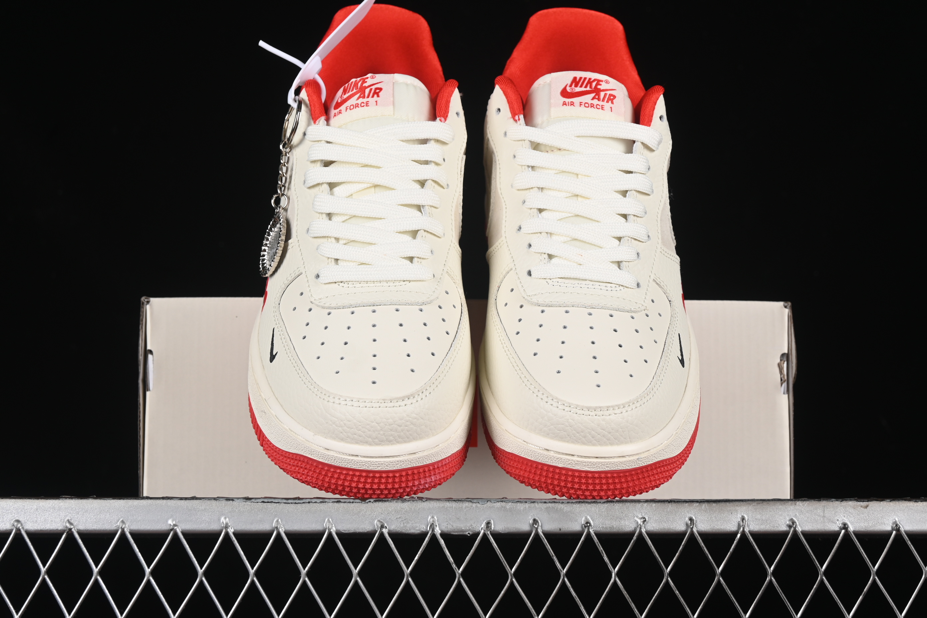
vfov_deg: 18.2
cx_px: 464
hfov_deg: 27.0
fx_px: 1931
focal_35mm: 75
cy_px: 309
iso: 160
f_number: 8
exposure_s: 1/100
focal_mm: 50
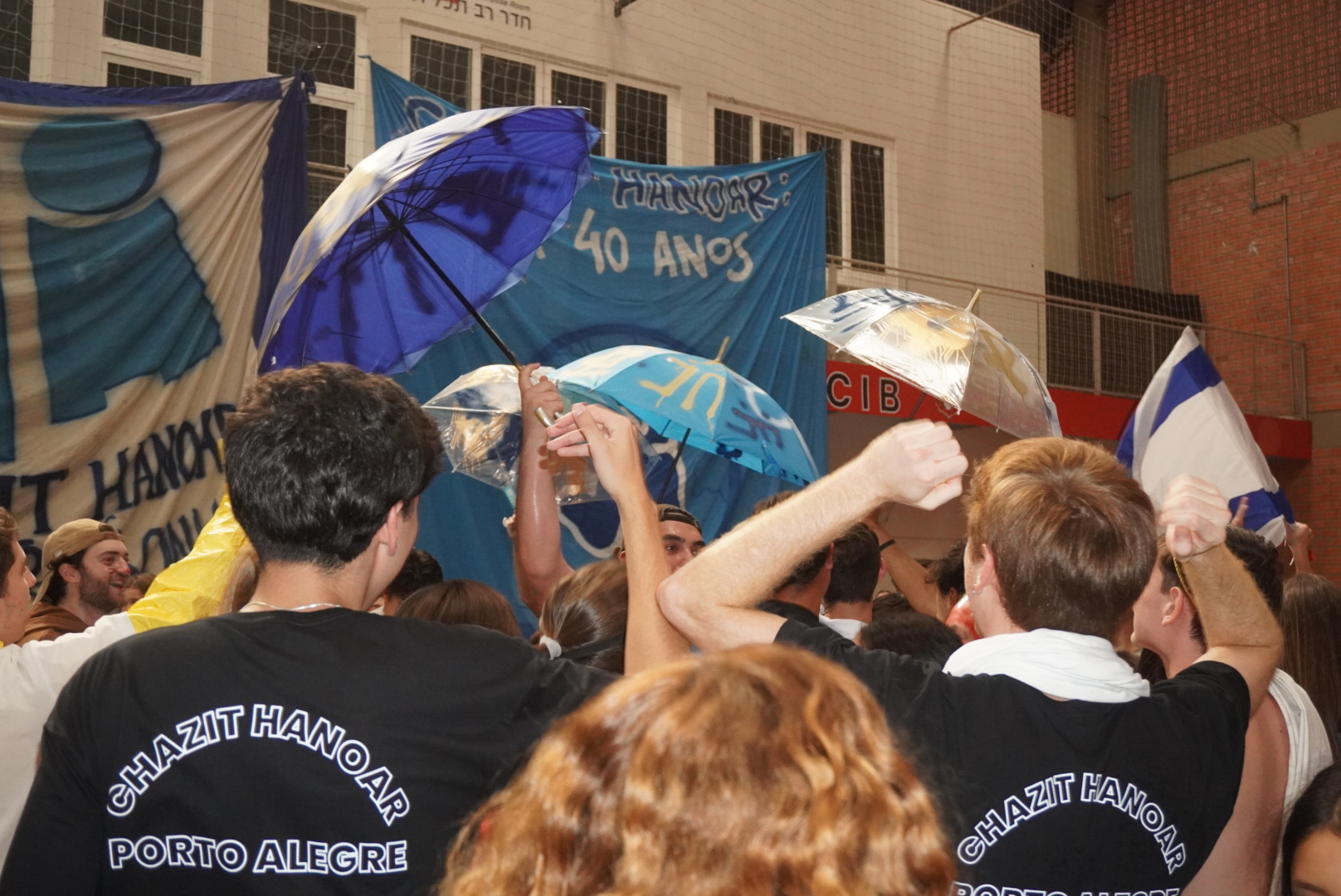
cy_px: 448
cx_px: 670
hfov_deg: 47.9
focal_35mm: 40
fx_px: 1510
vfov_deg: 33.1
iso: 3200
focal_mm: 27
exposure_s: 1/160
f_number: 4.5
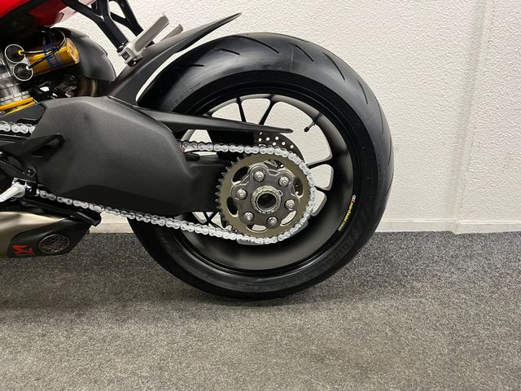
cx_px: 260
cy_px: 196
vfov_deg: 53.1
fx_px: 391
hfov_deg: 67.3
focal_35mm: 26
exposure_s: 1/50
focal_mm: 5.1
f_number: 1.6
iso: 250
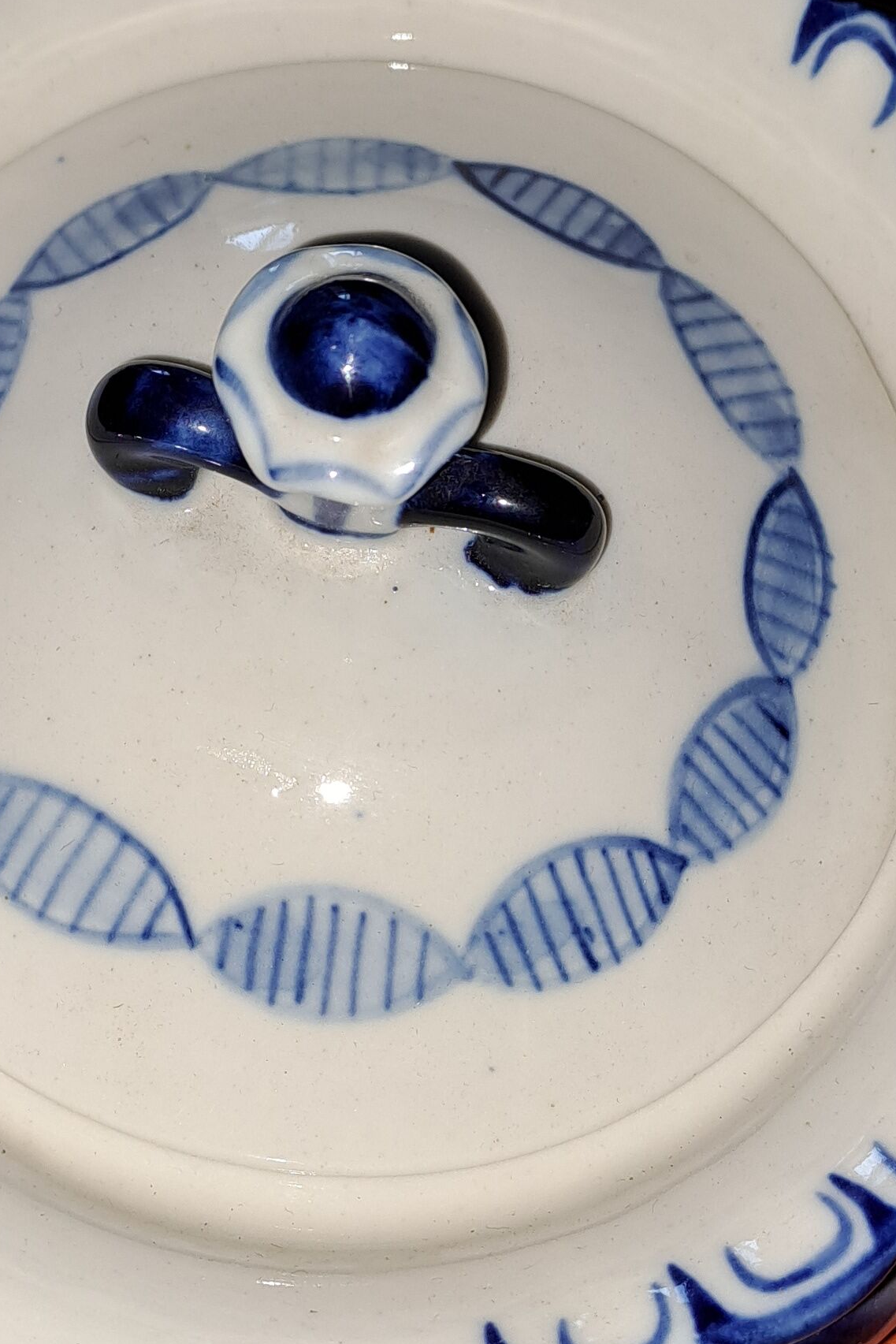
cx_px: 431
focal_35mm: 61
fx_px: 2277
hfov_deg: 22.3
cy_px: 697
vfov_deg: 32.9
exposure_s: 1/100
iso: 40
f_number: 1.8
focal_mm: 4.65
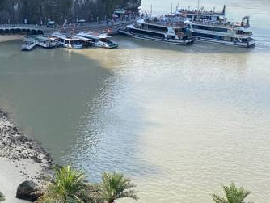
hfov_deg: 33.6
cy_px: 35
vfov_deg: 25.6
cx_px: 66
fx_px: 437
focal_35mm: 56
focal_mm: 4.25
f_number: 1.8
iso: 32
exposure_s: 1/1629
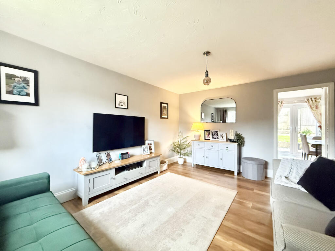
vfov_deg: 85.7
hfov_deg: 102.1
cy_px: 126
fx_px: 135
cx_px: 168
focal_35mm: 14
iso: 640
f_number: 2.2
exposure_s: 1/60
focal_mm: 2.22
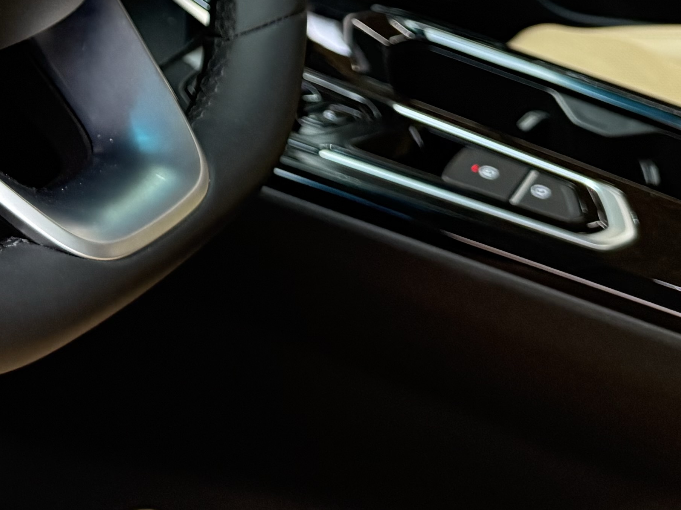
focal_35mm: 76
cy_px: -274
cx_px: -173
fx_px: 1495
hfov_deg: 23.1
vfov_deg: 17.3
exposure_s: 1/51
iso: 250
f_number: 1.78
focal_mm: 6.76
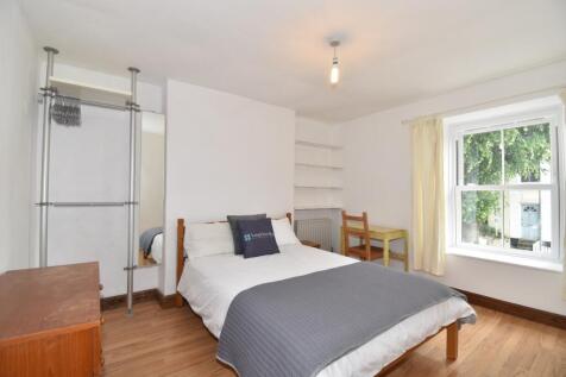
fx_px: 236
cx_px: 283
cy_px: 188
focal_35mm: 15
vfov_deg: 77.3
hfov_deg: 100.4
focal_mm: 10
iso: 100
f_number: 6.3
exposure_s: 1/20
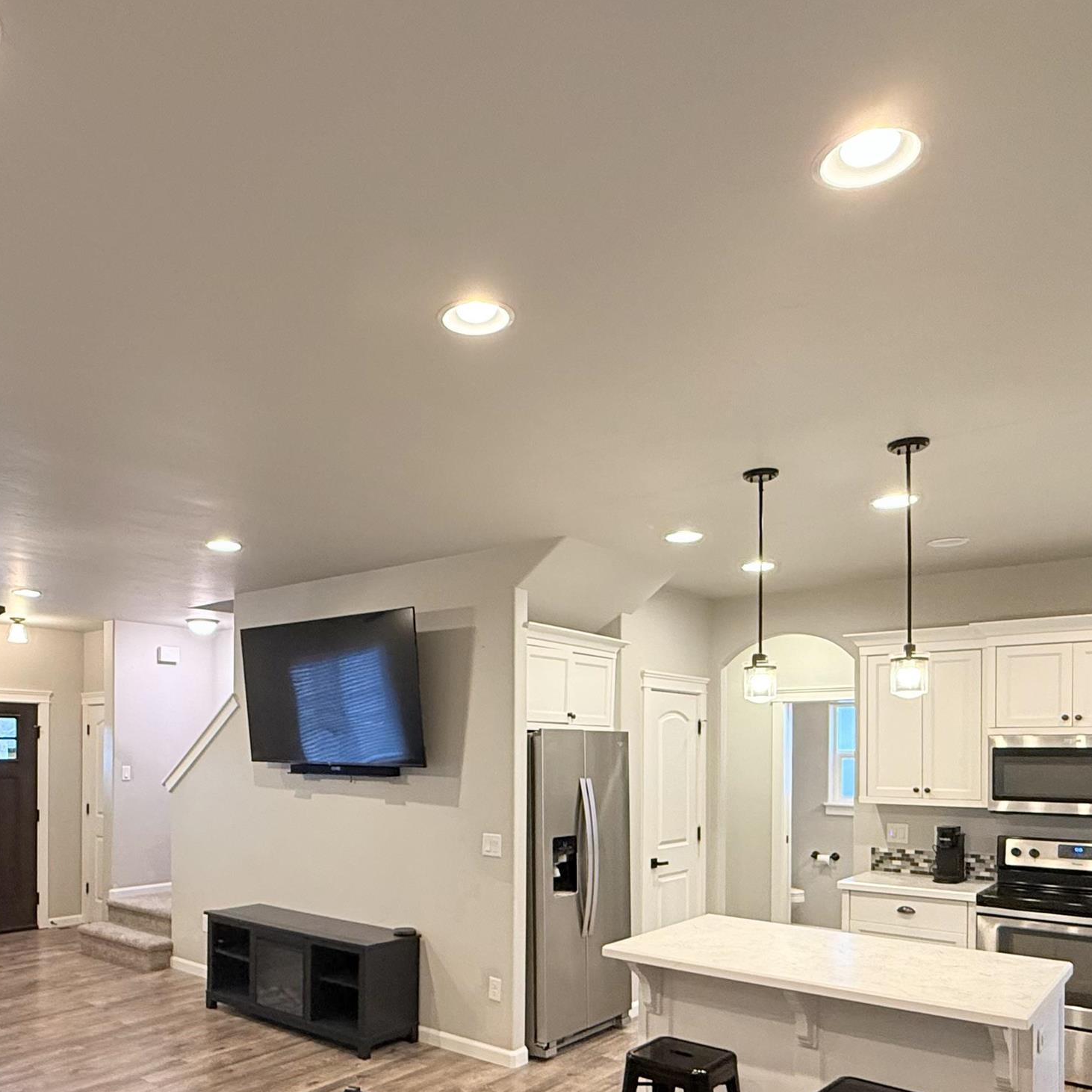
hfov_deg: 60.3
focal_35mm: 26
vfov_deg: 59.2
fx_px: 928
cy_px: 751
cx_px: 421
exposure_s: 1/60
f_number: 2.2
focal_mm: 2.22
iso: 400
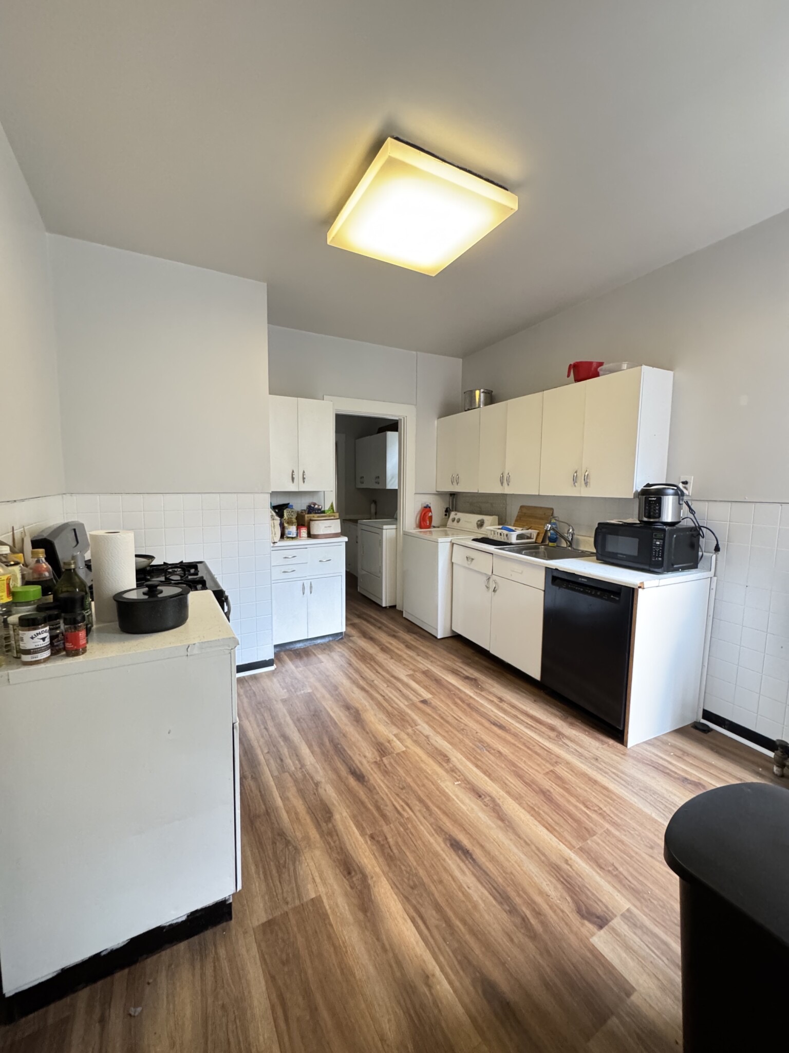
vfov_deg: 102.1
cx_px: 394
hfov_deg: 85.7
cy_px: 526
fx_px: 425
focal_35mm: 14
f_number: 2.2
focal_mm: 2.22
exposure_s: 1/60
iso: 640
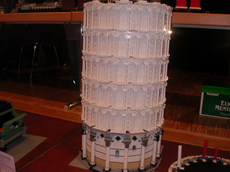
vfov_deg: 38.7
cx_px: 115
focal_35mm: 37
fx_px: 246
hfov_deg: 50.1
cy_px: 86
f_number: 2.7
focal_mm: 5.6
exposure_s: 1/59.9
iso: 100
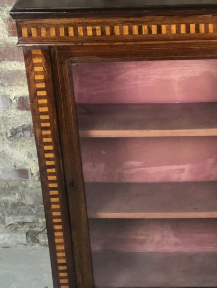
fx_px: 818
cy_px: 134
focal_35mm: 98
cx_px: 168
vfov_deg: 20.0
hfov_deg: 15.0
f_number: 2.4
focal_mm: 6
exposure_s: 1/25
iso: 125
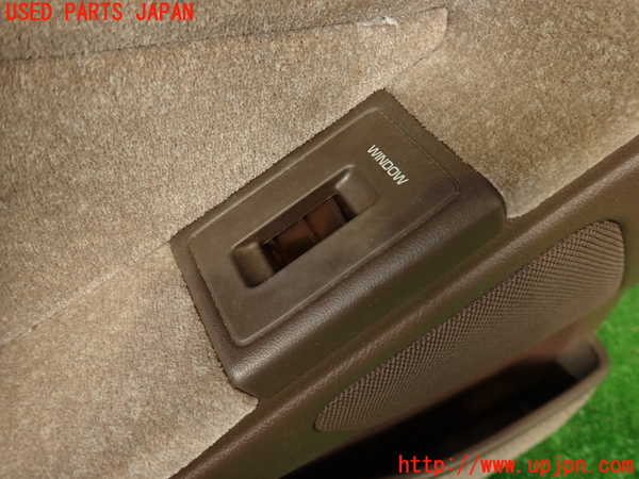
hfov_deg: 69.4
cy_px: 240
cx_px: 320
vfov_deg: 54.9
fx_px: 461
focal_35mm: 25
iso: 200
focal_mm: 4.5
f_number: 2
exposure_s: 1/40
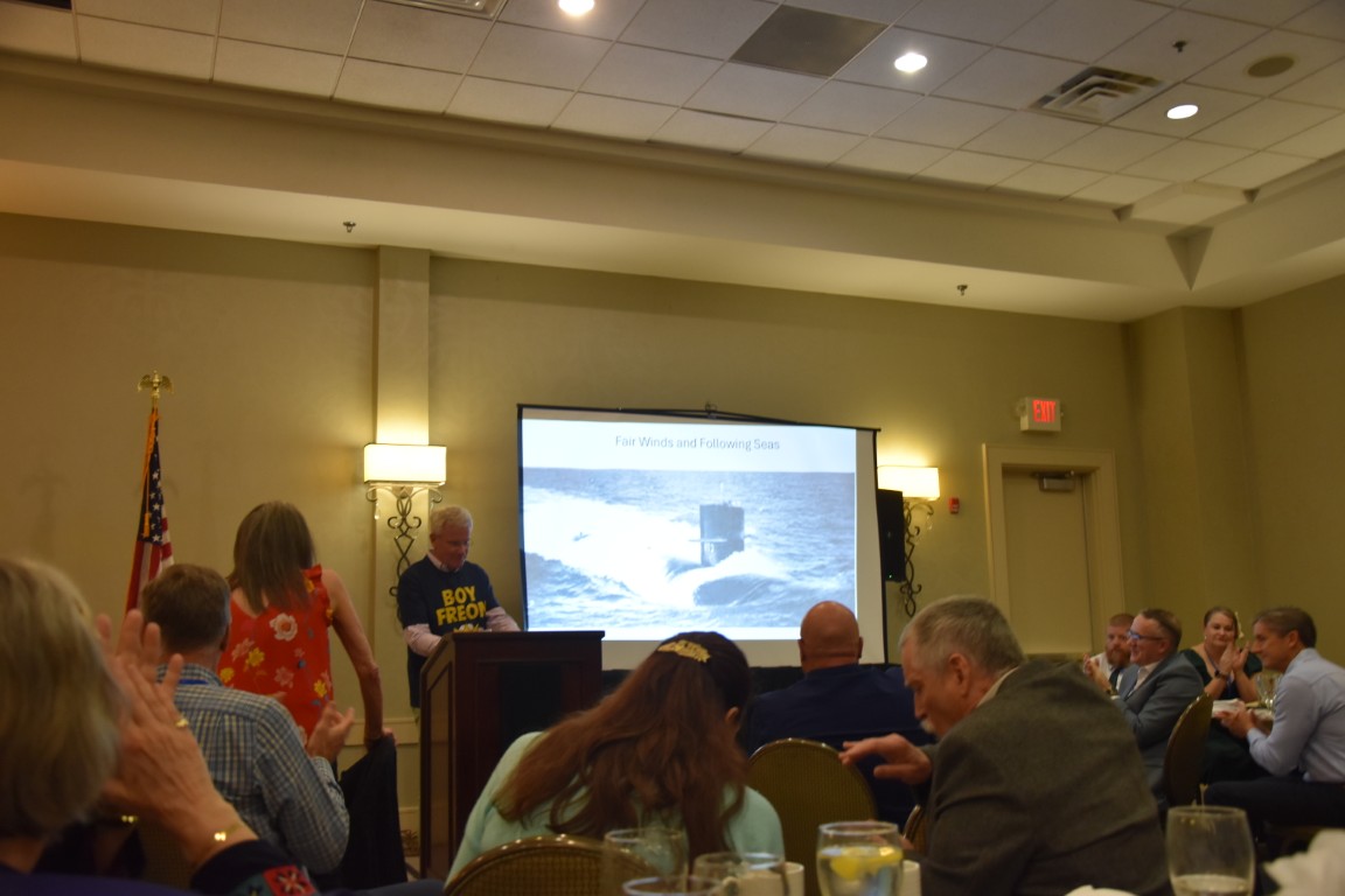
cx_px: 672
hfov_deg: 53.1
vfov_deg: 36.9
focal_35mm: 36
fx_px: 1345
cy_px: 448
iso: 800
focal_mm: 24
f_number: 3.8
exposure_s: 1/60
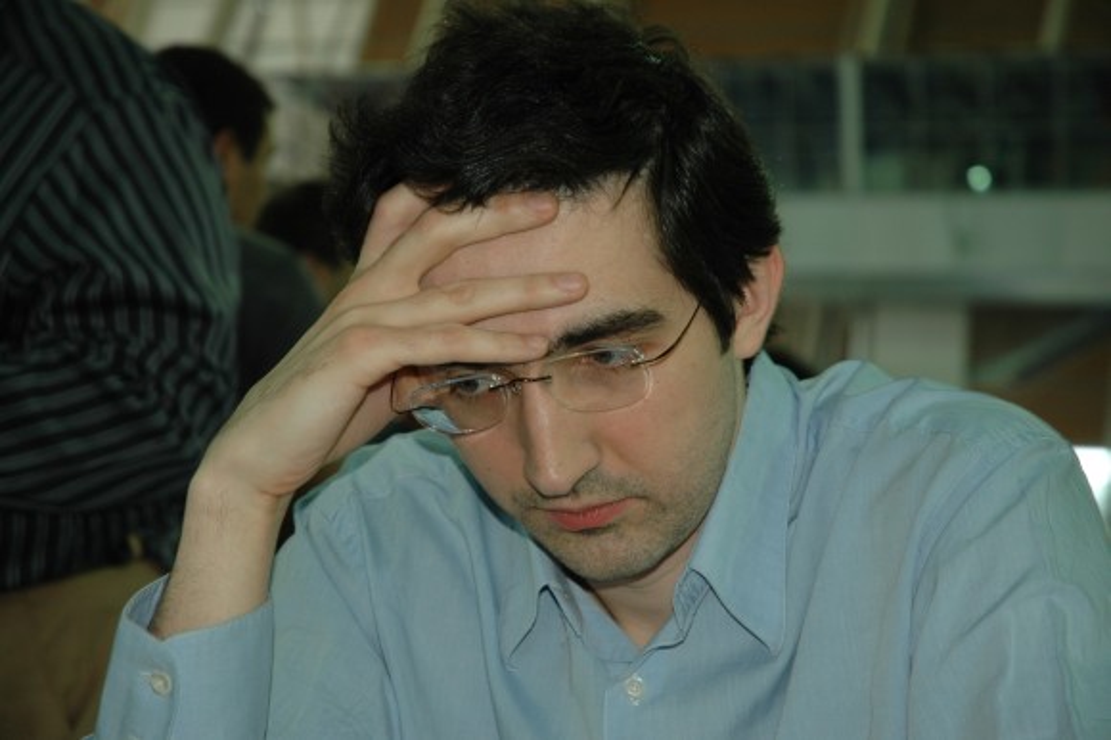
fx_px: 3238
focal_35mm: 105
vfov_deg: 13.0
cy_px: 370
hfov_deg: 19.5
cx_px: 556
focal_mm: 70
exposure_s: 1/60
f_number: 4.5
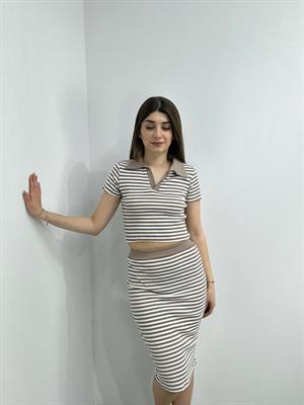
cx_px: 152
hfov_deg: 46.8
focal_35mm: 30
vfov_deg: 60.0
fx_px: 351
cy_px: 202
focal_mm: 2.69
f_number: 1.9
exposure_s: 1/115
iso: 20
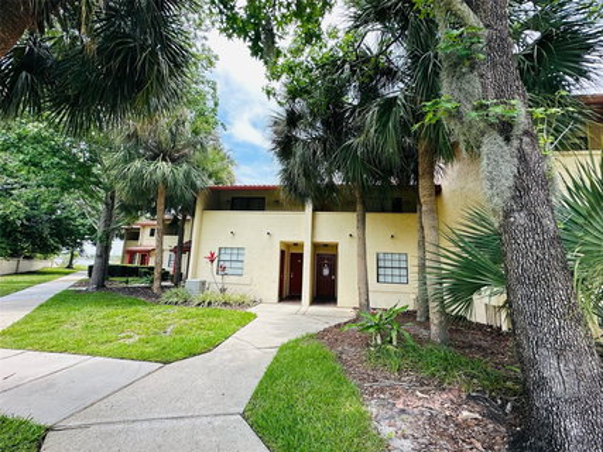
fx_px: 244
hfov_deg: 102.1
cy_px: 226
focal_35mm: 14
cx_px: 302
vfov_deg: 85.6
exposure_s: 1/629
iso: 40
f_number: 2.2
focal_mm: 2.22
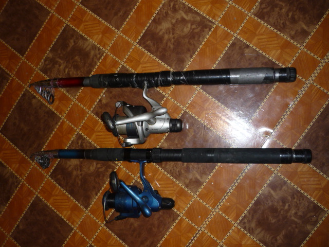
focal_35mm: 33
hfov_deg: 55.4
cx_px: 164
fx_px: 314
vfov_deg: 42.9
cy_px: 124
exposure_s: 1/30
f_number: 2.8
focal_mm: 5.5
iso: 100
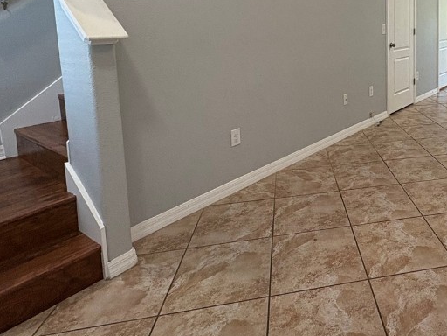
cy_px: 60
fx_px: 362
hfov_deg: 58.3
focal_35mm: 28
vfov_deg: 46.7
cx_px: 361
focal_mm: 2.22
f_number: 2.2
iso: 160
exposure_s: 1/60
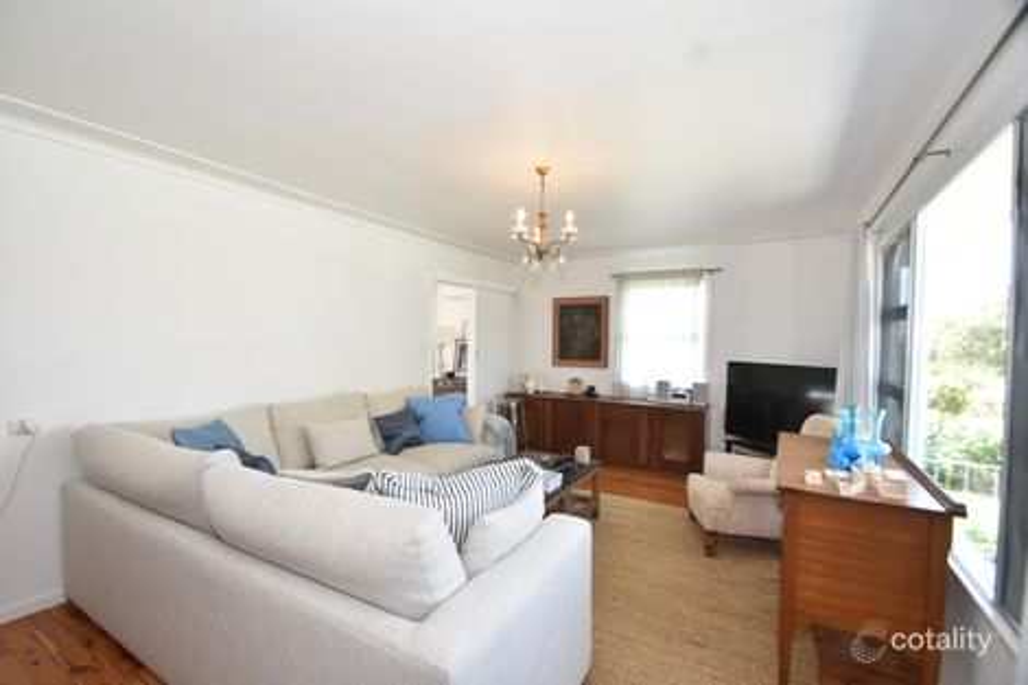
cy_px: 342
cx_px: 514
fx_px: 428
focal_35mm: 15
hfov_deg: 100.4
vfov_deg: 77.3
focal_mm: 10
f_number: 5.6
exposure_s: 1/125
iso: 800
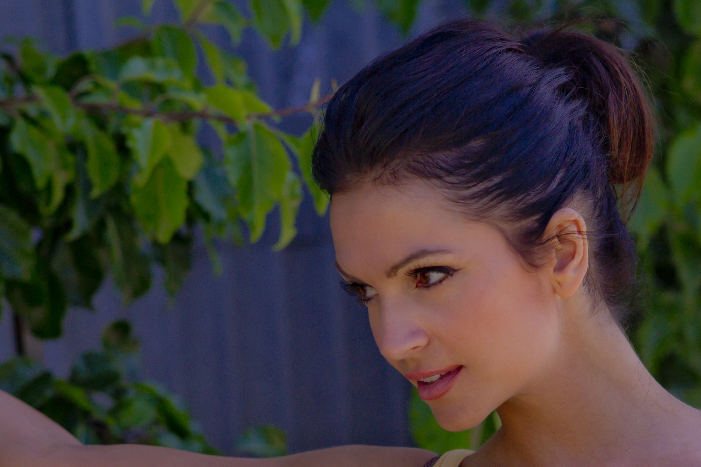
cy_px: 354
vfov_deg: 6.0
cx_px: 426
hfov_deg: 9.0
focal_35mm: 229
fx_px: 4458
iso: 640
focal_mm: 135
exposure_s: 1/2000
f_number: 4
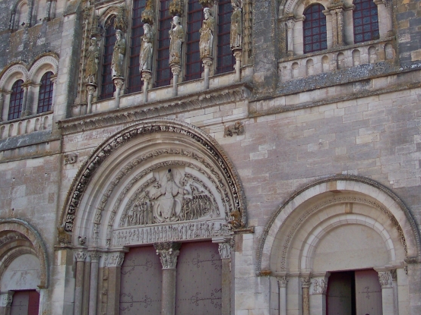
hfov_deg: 31.6
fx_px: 742
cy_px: 97
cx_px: 248
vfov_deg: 23.9
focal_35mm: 61
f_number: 2.8
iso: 80
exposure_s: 1/640
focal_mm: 5.85
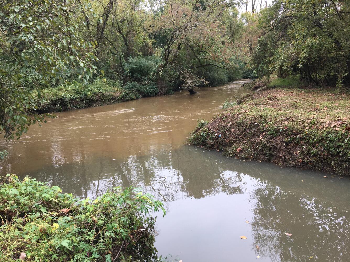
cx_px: 175
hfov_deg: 61.7
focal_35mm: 29
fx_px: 293
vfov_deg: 48.2
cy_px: 131
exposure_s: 1/120
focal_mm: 4.15
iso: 25
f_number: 2.2
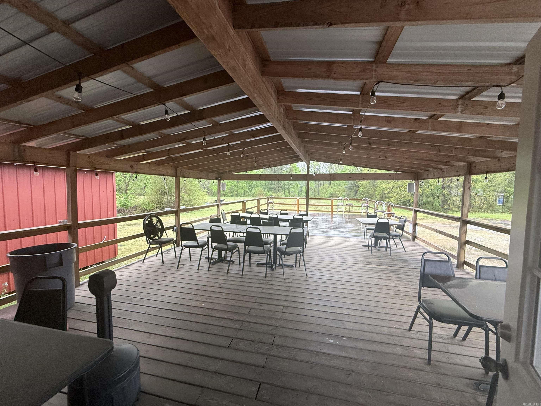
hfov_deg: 102.1
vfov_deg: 85.7
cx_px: 270
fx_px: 219
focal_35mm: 14
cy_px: 203
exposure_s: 1/120
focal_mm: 2.22
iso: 200
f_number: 2.2
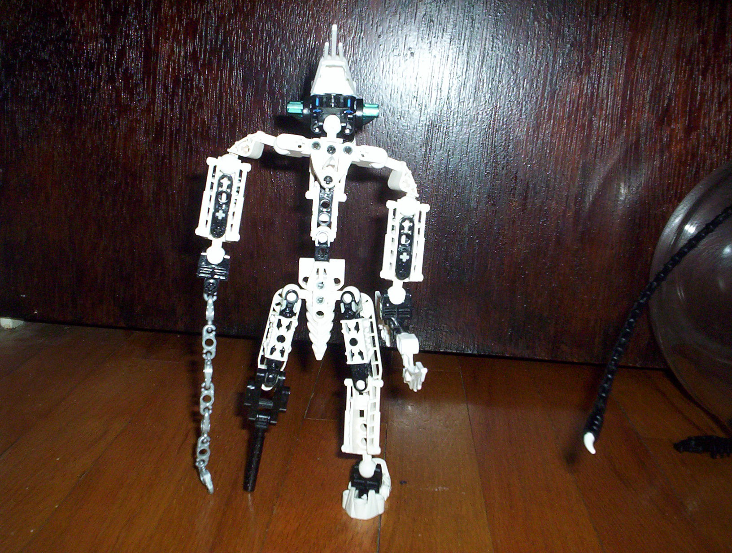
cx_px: 366
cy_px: 276
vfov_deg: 37.9
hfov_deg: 48.9
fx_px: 805
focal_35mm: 38
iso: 140
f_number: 4.5
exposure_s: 1/60
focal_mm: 4.99
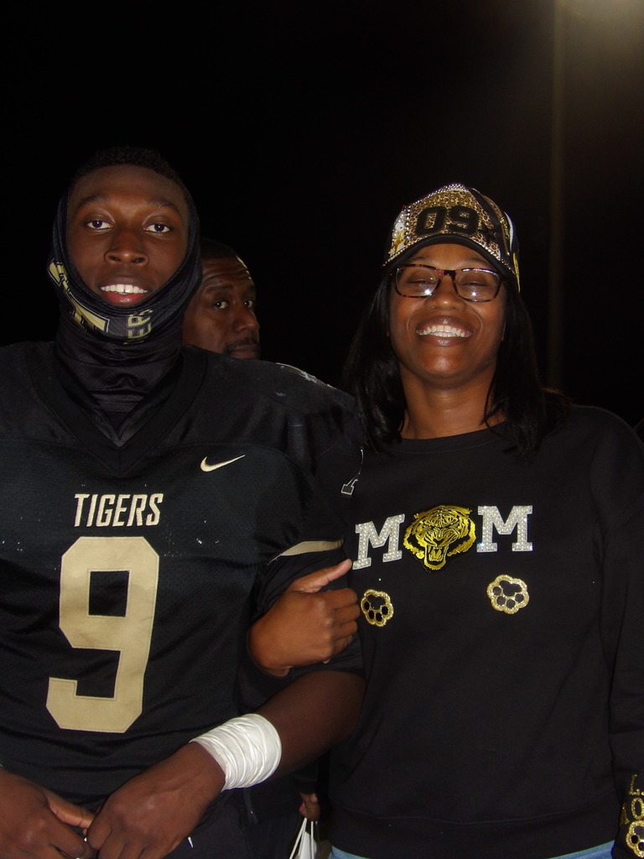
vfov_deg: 27.0
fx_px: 1786
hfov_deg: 20.4
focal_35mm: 72
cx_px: 322
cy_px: 430
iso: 250
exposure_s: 1/100
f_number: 3.6
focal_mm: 13
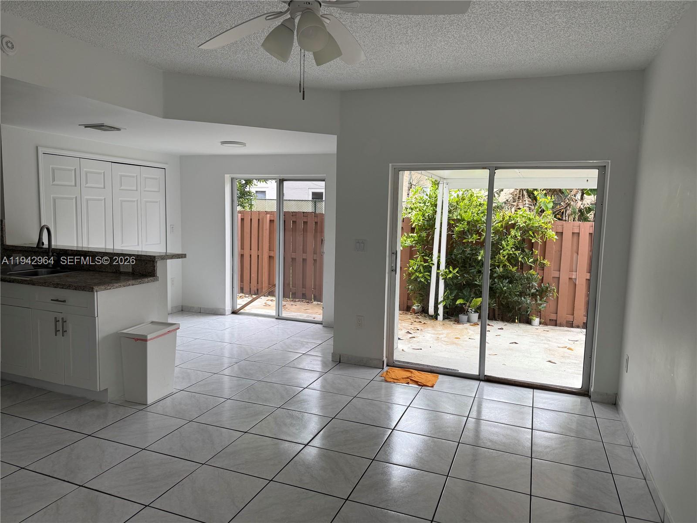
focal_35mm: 24
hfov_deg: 71.6
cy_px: 262
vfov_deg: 56.8
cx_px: 348
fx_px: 483
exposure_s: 1/387
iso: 80
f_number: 1.78
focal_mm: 6.76
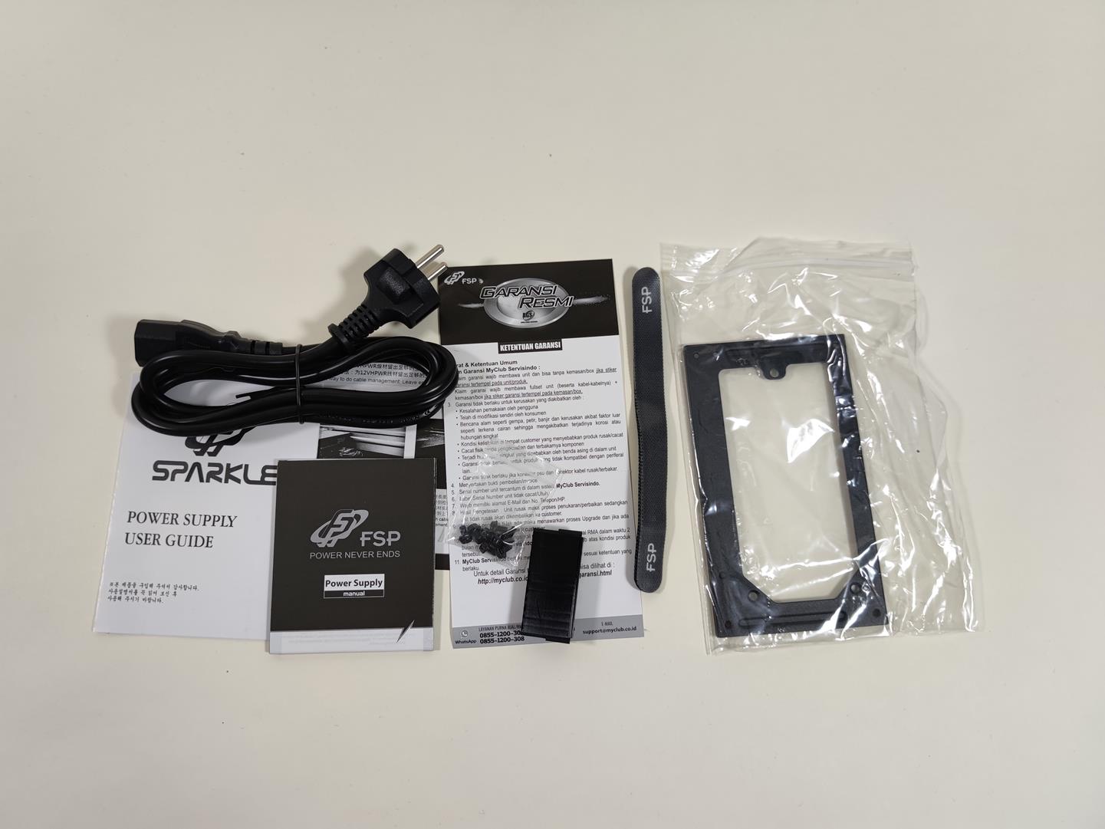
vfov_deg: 54.9
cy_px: 414
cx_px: 552
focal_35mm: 25
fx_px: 798
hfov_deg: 69.4
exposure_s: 1/100
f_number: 1.85
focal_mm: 6.78
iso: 60
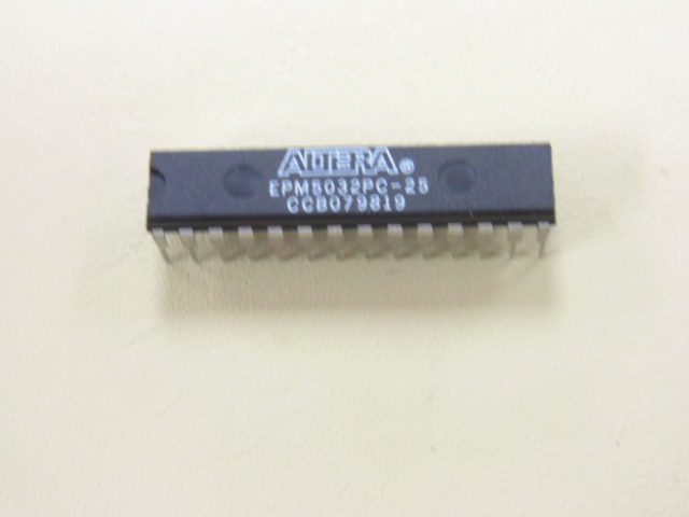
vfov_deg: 22.6
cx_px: 344
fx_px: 1294
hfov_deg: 29.8
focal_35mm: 65
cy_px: 258
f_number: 4.1
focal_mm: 11.7
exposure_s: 1/20
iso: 400
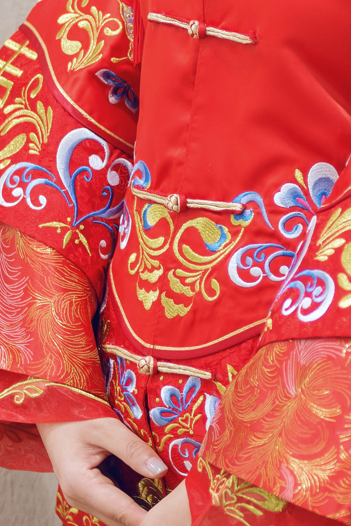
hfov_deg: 6.9
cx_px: 306
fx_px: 2923
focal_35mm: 200
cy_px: 172
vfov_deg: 10.3
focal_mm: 52
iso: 400
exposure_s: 1/80
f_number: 2.8
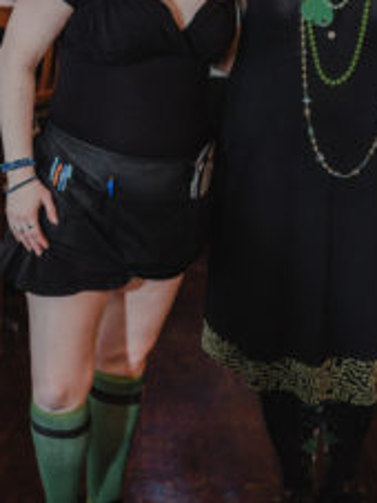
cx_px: 240
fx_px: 1294
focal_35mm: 89
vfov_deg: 21.9
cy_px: 142
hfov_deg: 16.6
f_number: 2.8
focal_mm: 50
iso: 4500
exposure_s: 1/60
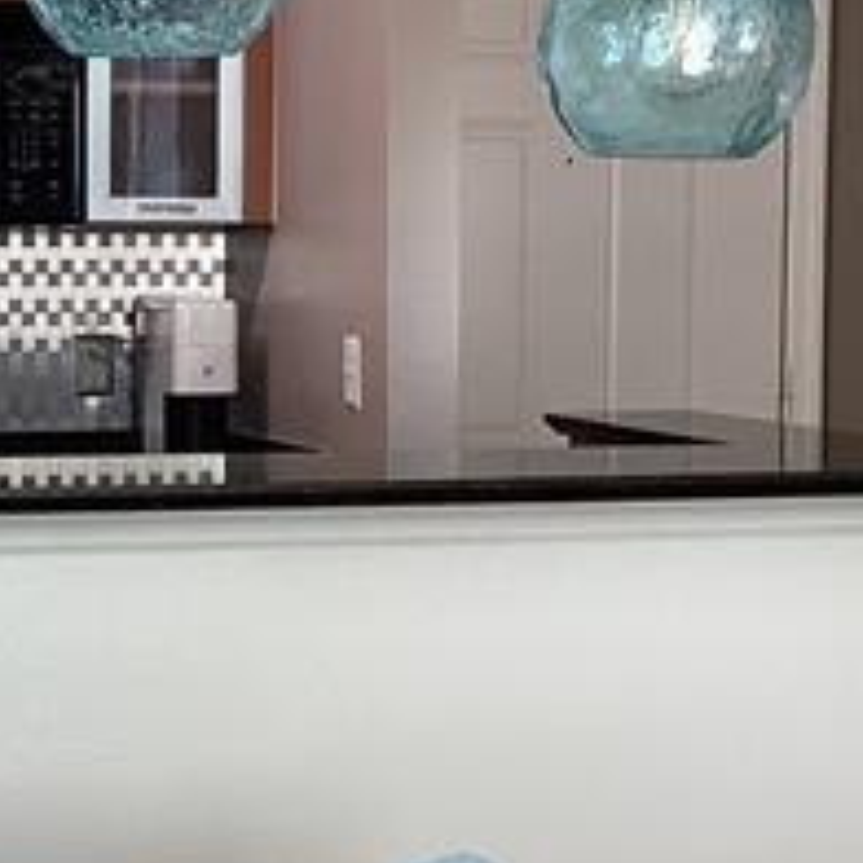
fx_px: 3159
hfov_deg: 15.3
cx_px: 57
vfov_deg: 15.6
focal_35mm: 112
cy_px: 467
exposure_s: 1/50
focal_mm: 3.3
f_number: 2.4
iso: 64
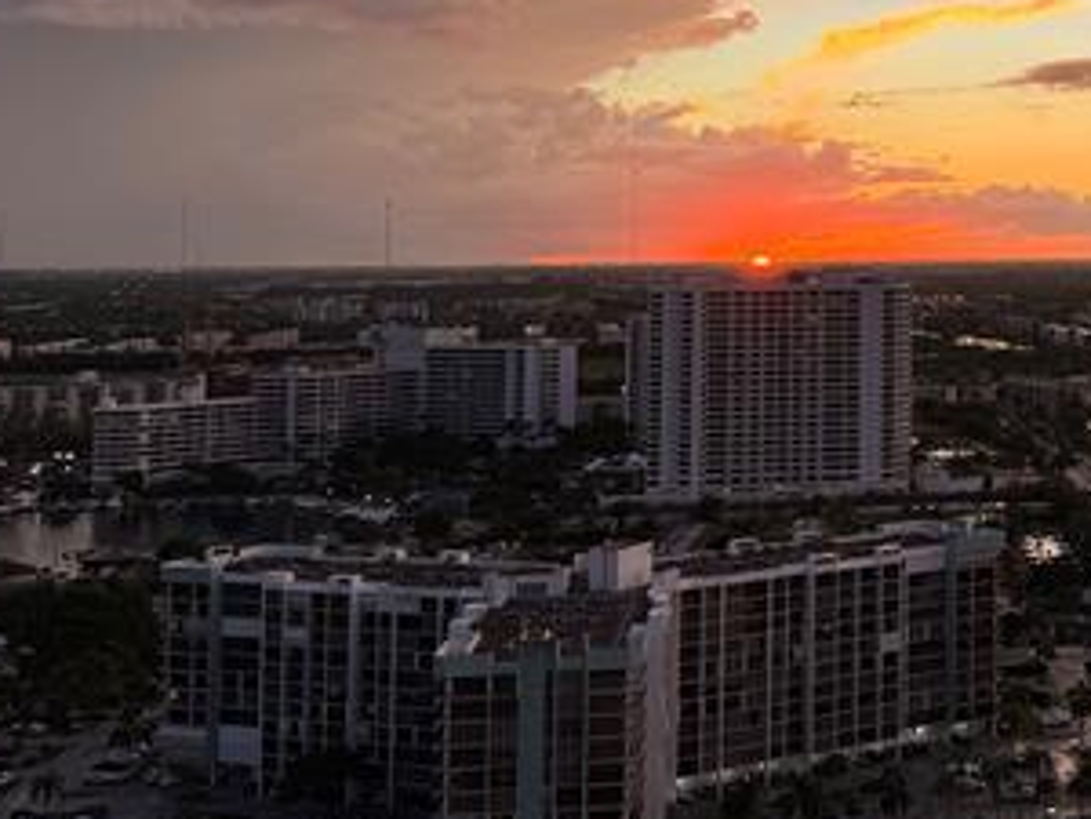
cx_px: 1171
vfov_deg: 22.4
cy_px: 102
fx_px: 2017
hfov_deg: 27.9
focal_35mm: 64
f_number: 1.78
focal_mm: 6.76
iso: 80
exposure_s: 1/397
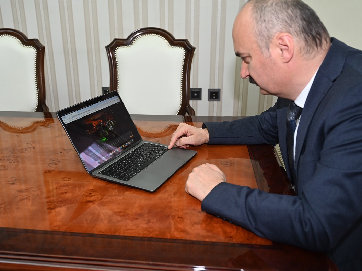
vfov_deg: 40.7
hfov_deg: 52.5
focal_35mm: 35
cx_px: 162
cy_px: 135
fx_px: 366
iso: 900
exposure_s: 1/60
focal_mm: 32
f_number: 4
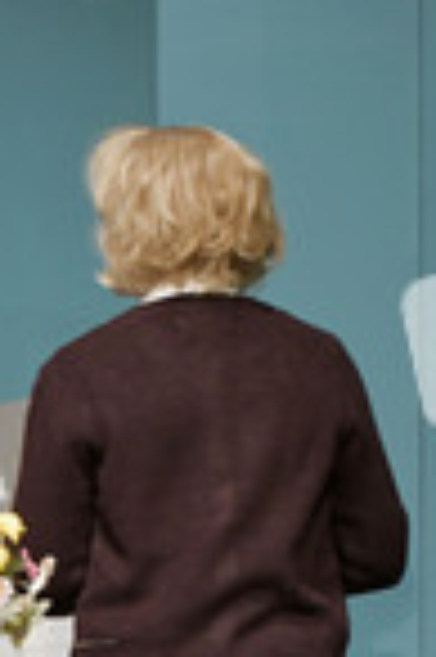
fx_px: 4898
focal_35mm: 269
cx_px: -135
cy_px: 549
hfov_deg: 5.1
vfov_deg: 7.6
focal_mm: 98
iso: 2500
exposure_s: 1/250
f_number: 6.3
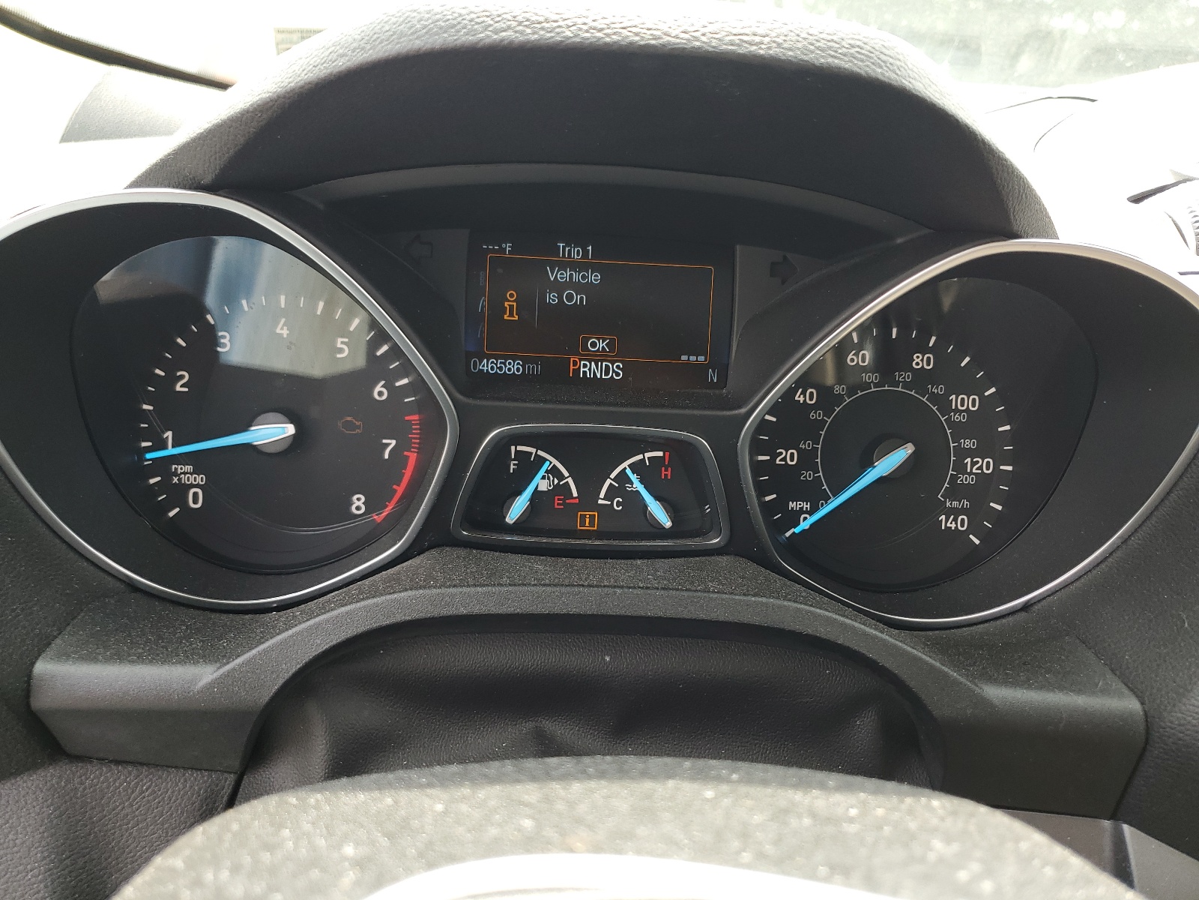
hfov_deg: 67.3
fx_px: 901
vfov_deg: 53.1
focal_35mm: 26
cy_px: 450
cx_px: 600
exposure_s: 1/222
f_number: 1.5
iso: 50
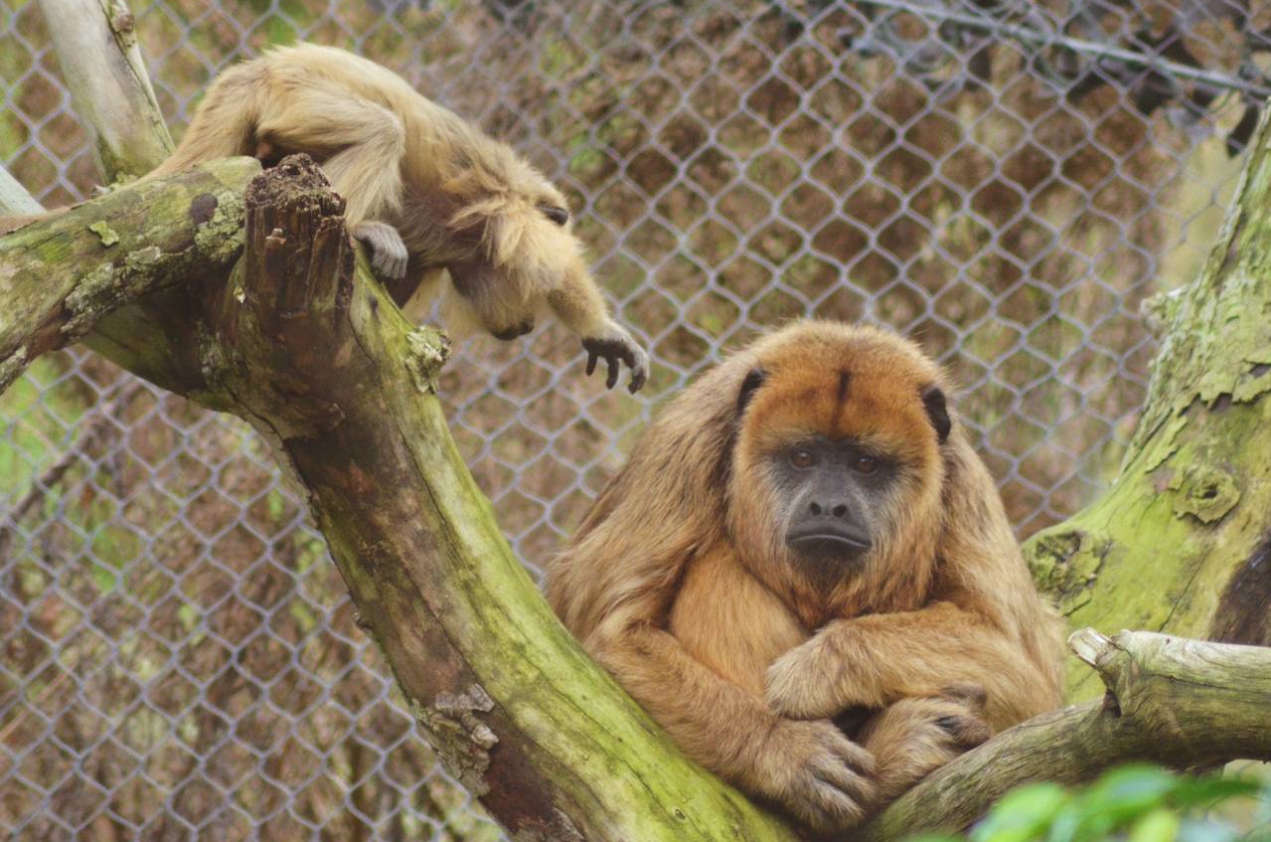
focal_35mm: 563
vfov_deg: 2.4
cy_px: 369
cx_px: 715
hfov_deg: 3.7
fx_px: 19835
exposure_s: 1/500
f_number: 5.6
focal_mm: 300
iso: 1000
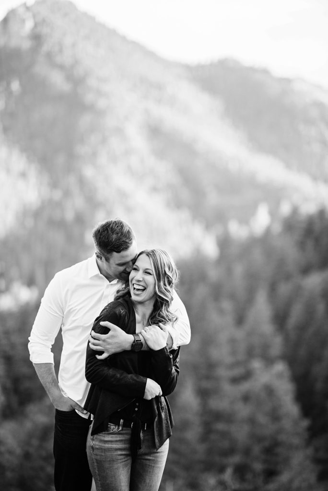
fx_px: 1160
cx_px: 164
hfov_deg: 16.1
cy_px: 246
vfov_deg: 23.9
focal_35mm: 85
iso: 800
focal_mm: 85
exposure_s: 1/4000
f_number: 1.8
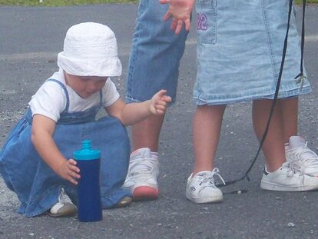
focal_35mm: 359
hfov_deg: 5.5
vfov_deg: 4.1
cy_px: -99
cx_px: 166
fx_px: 3300
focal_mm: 21.1
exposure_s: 1/640
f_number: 3.2
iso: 200
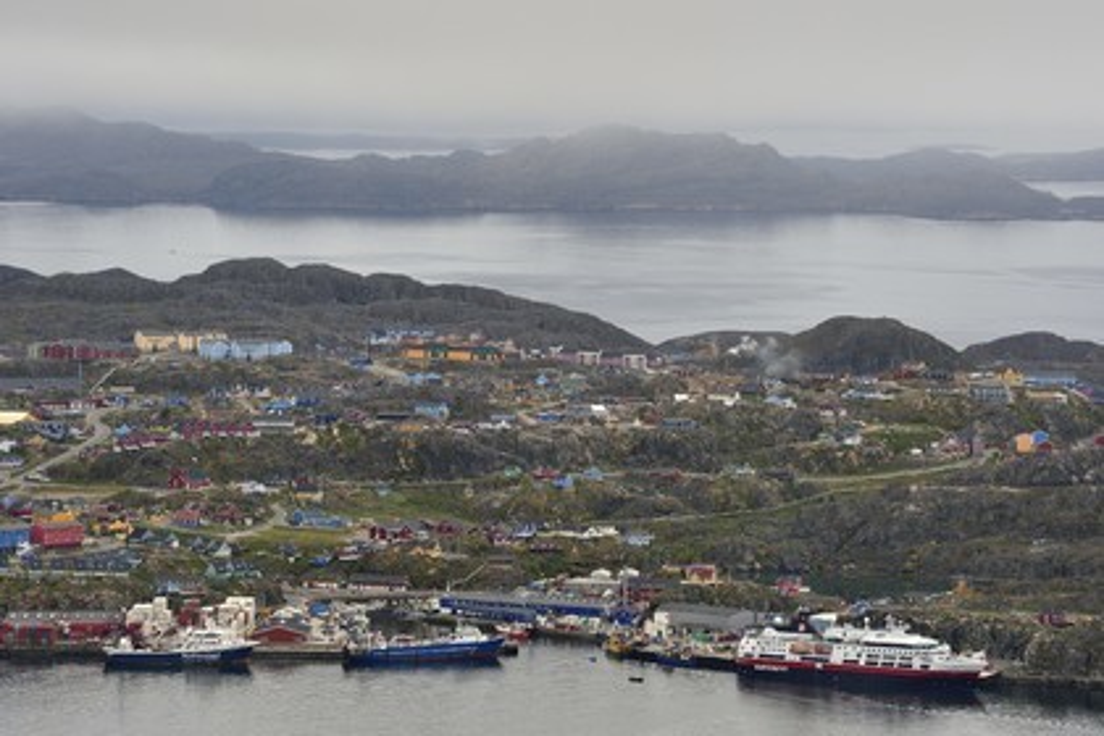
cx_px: 552
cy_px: 368
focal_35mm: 160
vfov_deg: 8.6
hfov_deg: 12.8
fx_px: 4906
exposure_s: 1/500
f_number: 9
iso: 400
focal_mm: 160
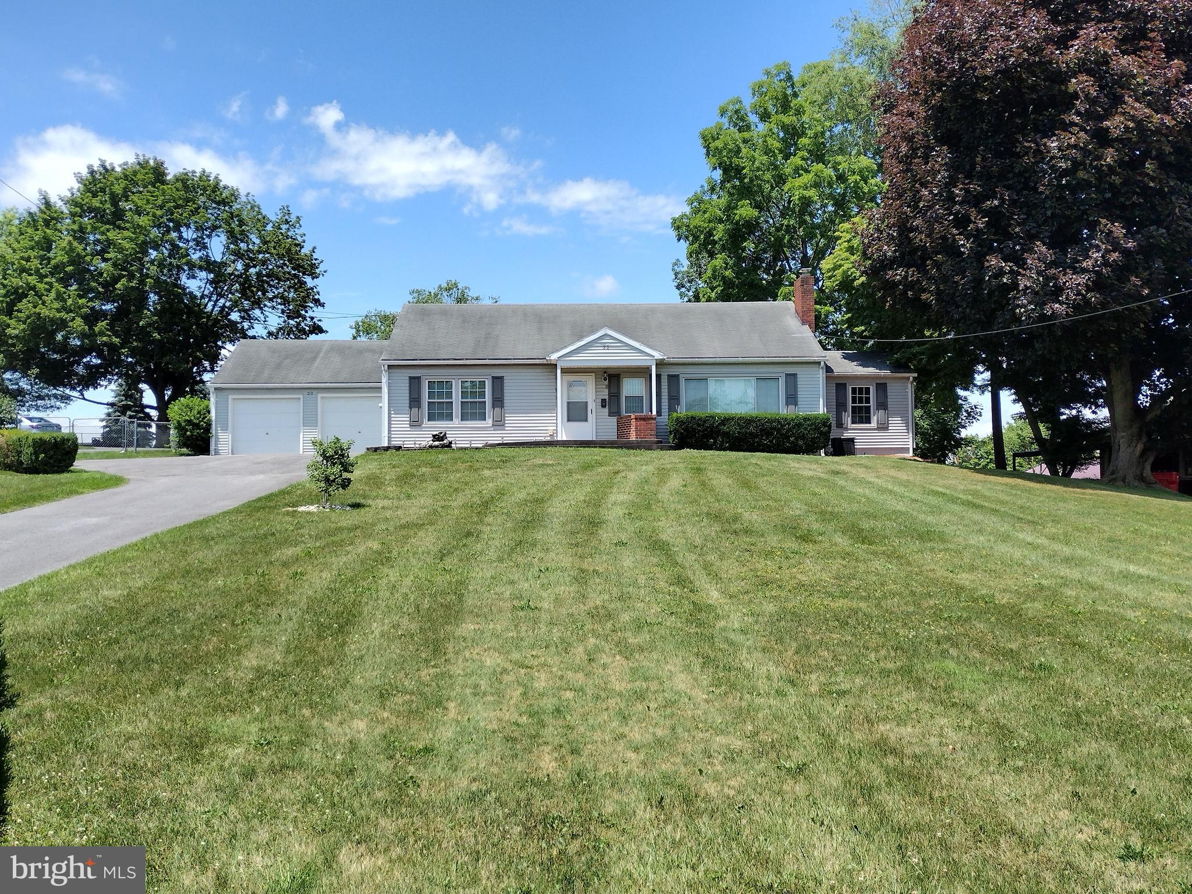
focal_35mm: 27
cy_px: 447
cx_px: 596
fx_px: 930
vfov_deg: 51.4
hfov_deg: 65.3
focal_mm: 4.71
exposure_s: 1/1722
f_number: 1.7
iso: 100
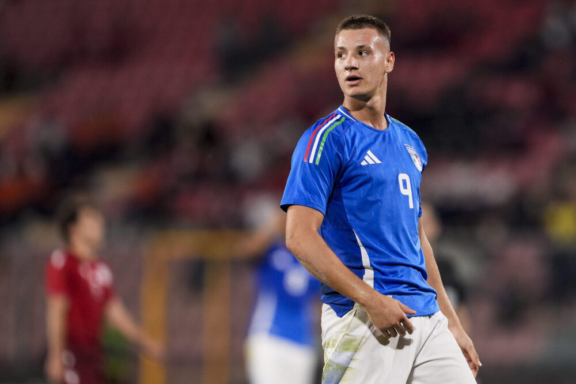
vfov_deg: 3.4
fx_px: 6398
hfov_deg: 5.2
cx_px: 288
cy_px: 192
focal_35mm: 400
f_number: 3.2
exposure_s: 1/1250
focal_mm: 400
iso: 2000
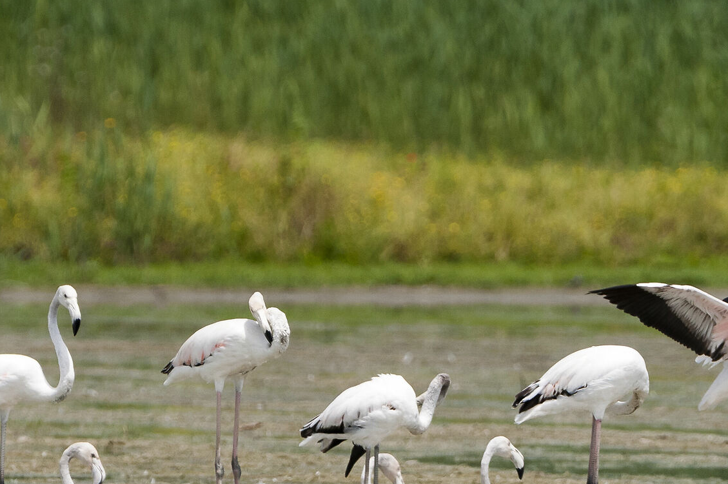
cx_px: 386
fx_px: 38640
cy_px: 429
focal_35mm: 1913
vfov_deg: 0.7
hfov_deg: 1.1
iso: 400
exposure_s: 1/1000
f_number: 8
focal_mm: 600
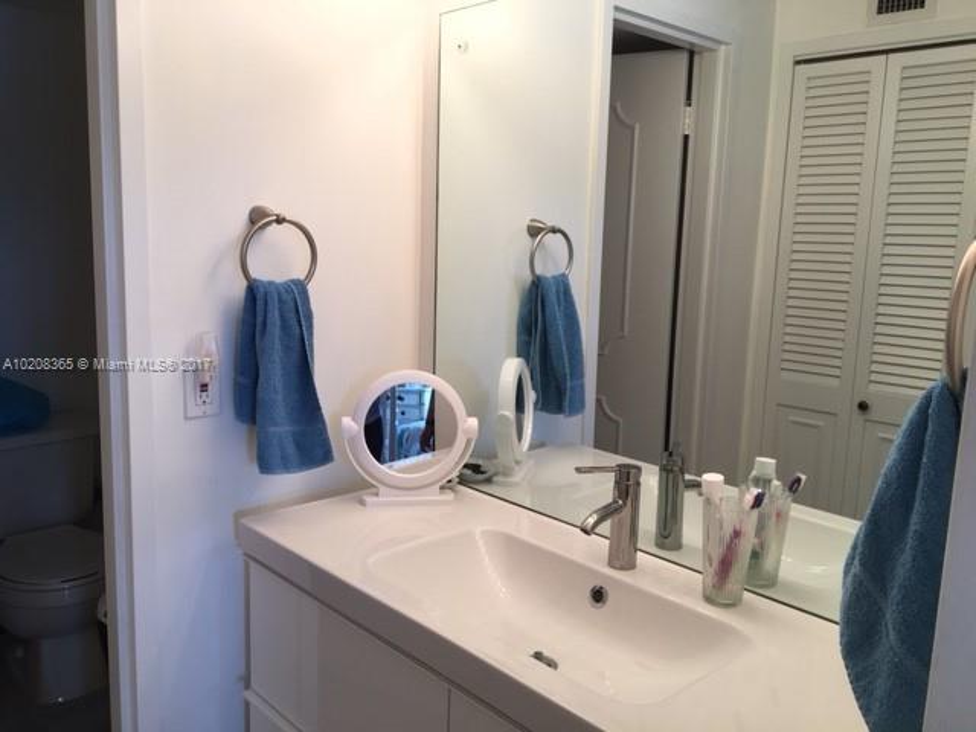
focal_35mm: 29
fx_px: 818
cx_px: 488
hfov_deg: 61.7
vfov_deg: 48.2
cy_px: 366
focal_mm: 4.15
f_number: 2.2
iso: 25
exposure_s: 1/60
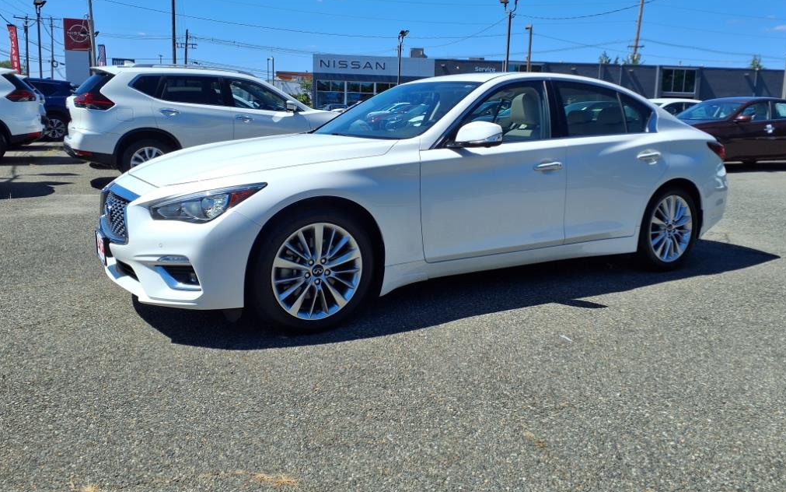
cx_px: 397
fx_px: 621
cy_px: 207
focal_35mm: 29
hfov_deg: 64.6
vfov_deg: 43.0
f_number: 1.9
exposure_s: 1/2500
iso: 40
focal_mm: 3.58
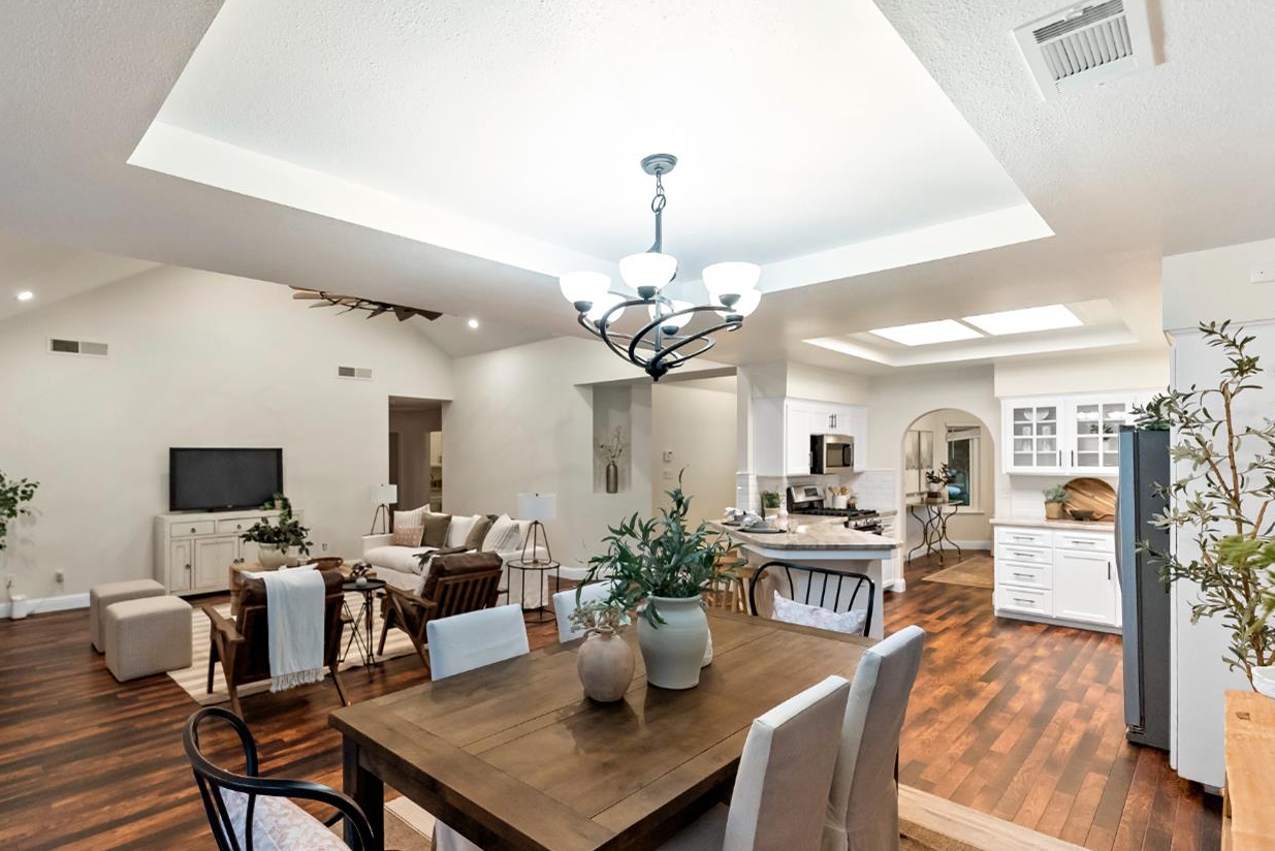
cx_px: 517
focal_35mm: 17
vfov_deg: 70.3
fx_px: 602
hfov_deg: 92.2
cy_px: 471
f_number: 3.2
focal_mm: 14
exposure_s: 1/160
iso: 1250
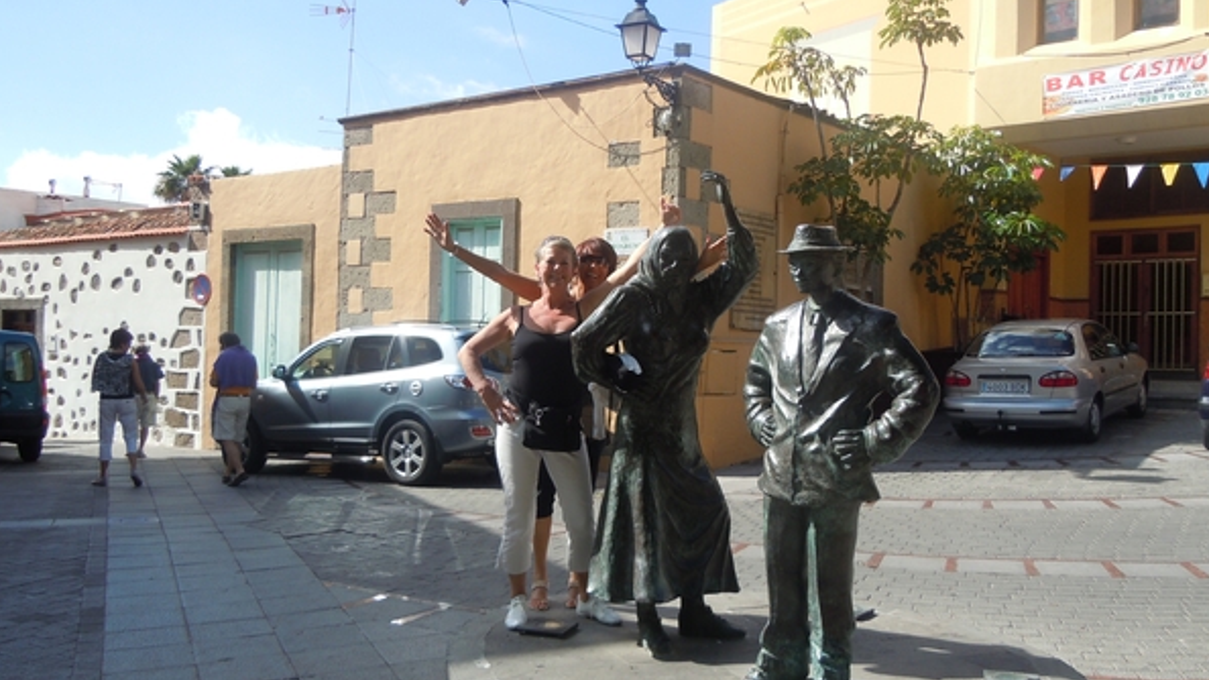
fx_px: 1058
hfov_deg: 59.5
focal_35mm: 33
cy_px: 340
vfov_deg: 35.6
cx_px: 604
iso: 100
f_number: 3.5
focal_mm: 5.4
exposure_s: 1/640
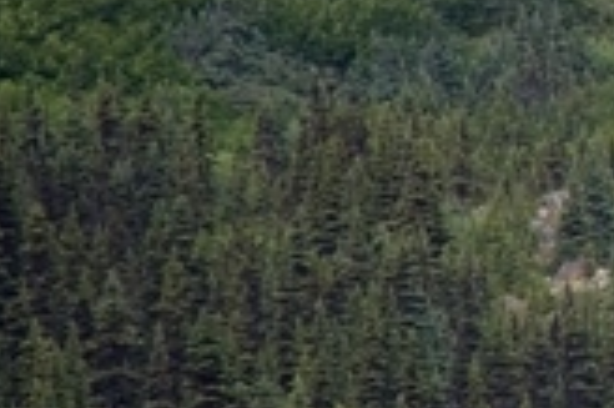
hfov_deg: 2.2
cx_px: 2325
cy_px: -700
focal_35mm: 939
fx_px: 15999
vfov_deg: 1.5
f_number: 5
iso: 100
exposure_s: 1/250
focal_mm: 120
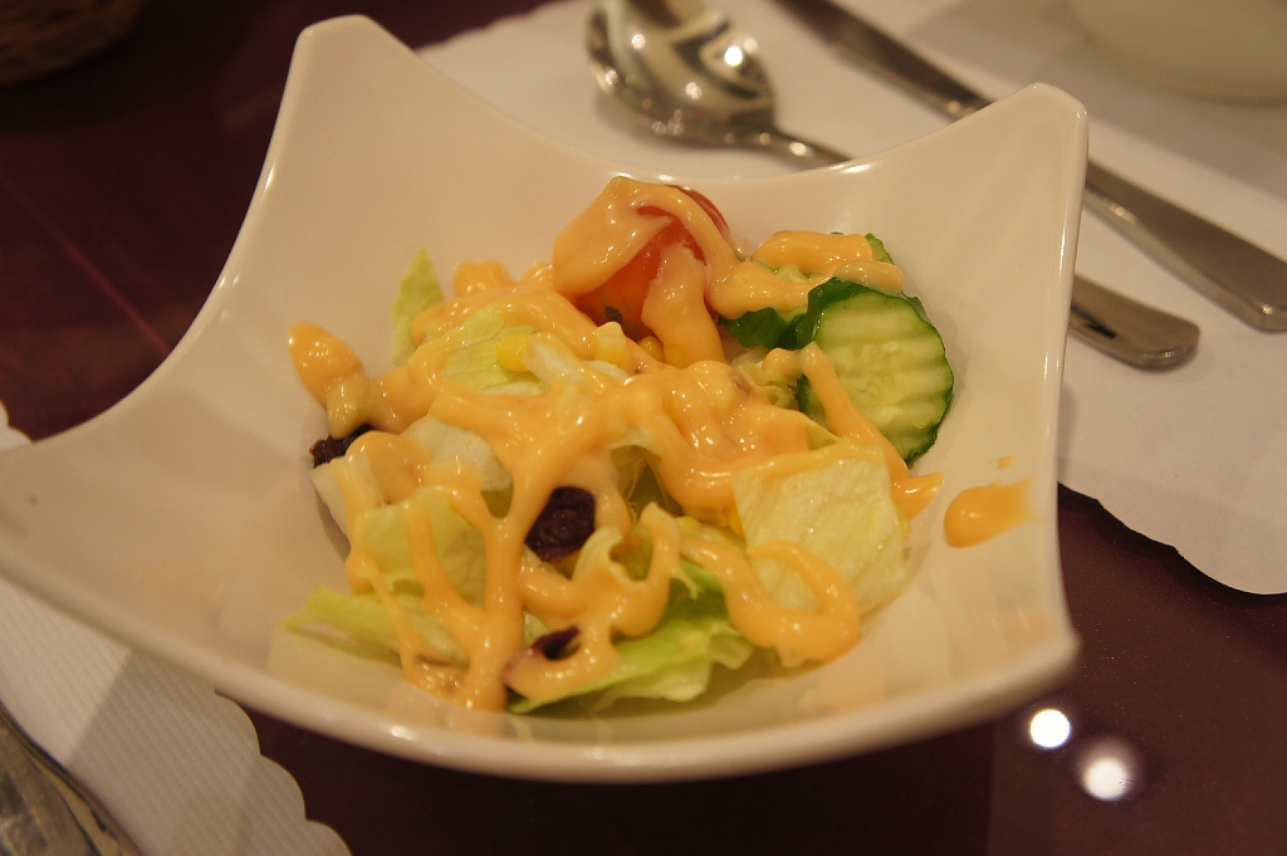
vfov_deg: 31.8
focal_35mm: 42
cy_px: 428
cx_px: 644
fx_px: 1500
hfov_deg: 46.4
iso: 200
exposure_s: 1/13
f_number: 4
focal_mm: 28
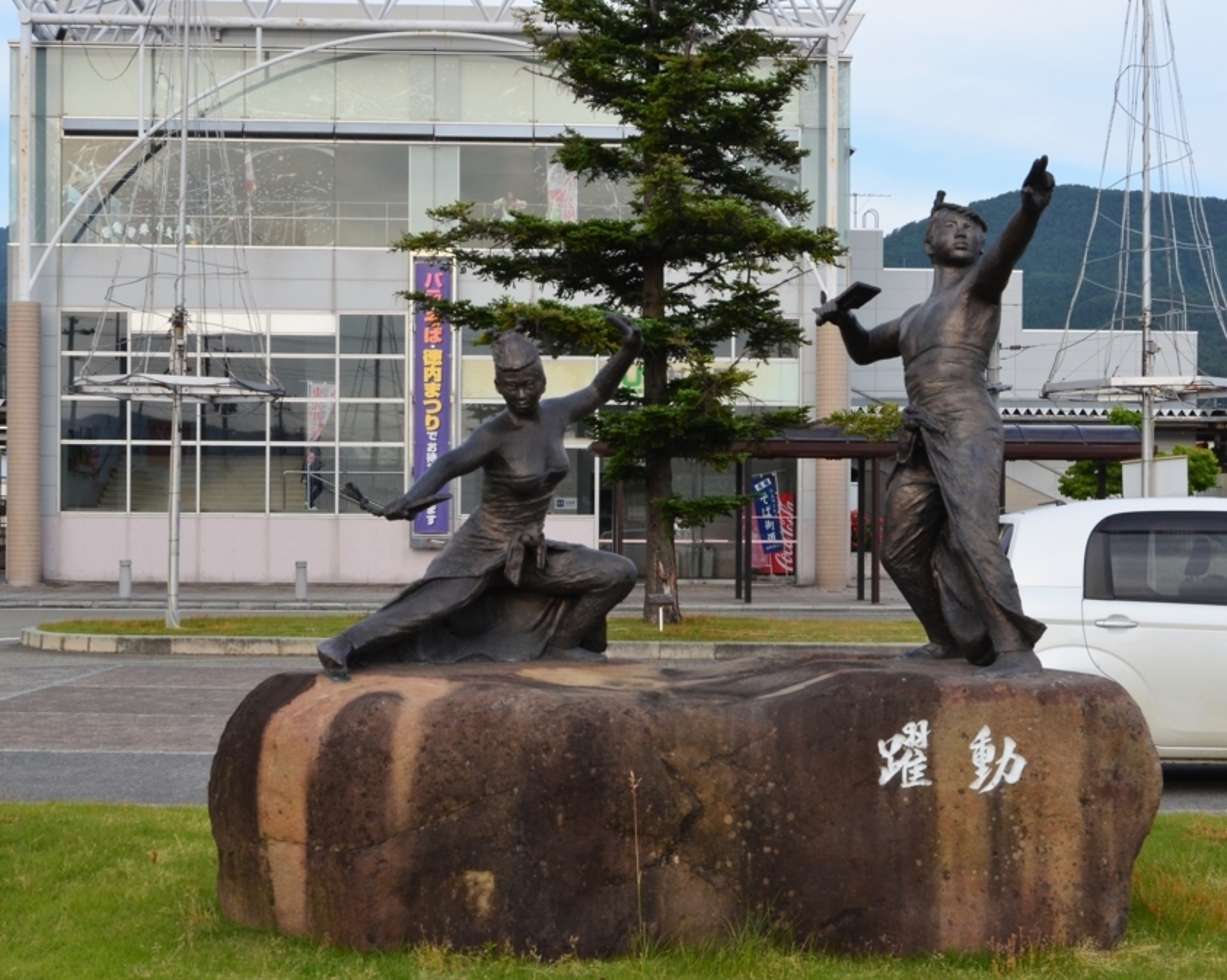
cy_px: 489
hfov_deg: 37.6
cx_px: 685
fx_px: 1799
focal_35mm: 50
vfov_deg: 30.5
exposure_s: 1/200
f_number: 10
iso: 400
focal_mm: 29
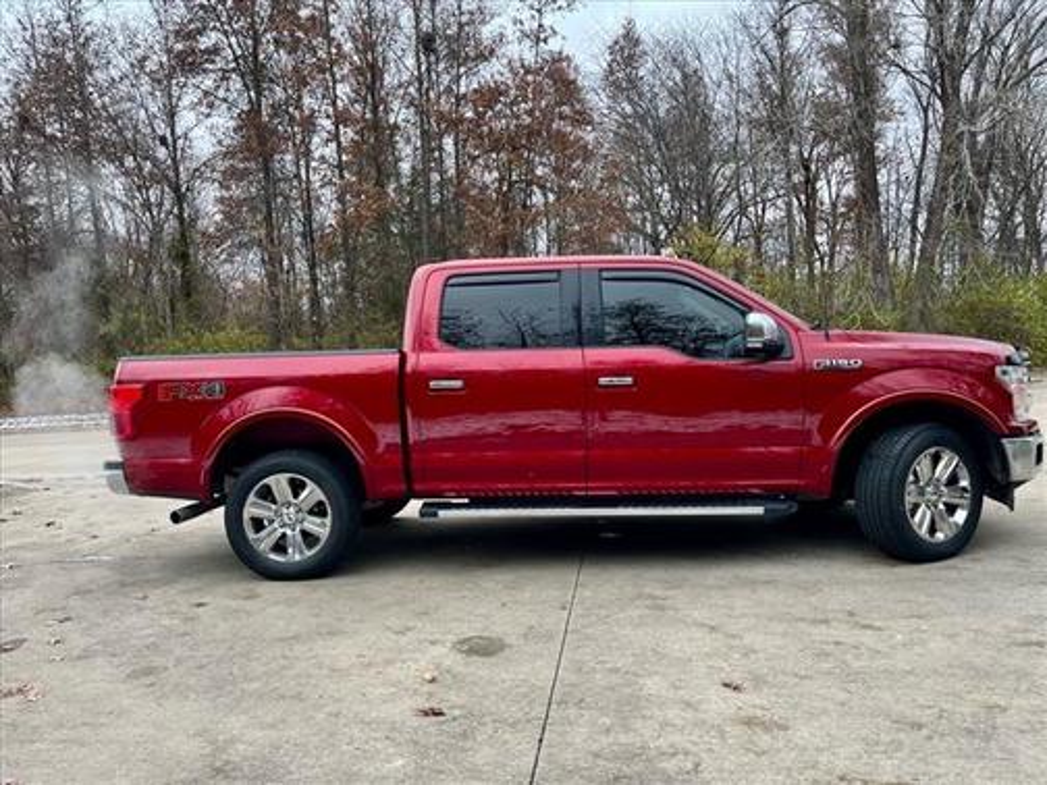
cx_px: 524
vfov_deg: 53.1
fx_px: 786
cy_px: 392
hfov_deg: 67.3
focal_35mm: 26
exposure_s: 1/129
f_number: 1.6
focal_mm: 5.1
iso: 32
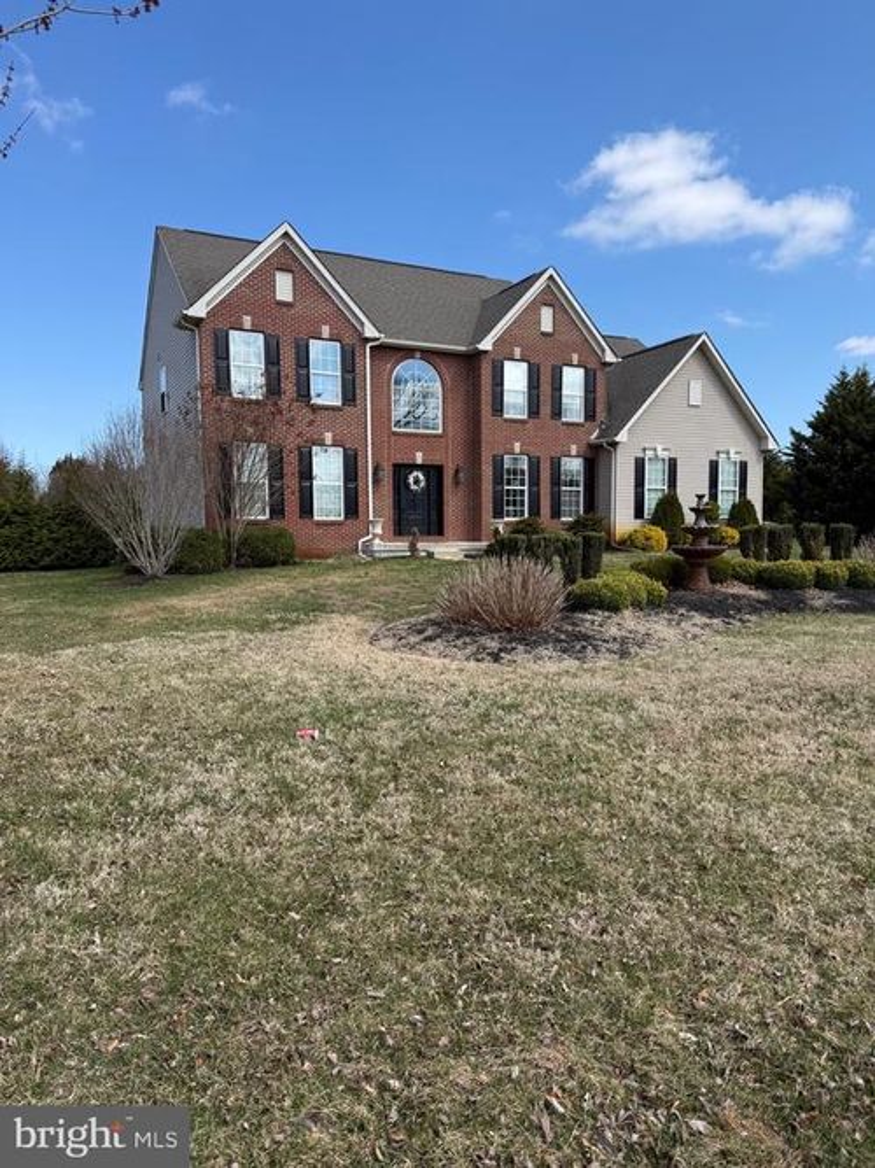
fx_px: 809
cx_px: 438
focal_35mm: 24
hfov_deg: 56.8
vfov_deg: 71.6
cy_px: 584
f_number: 1.78
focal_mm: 6.76
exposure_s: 1/3145
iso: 80
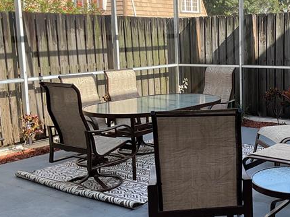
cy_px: 102
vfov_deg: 27.0
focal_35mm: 54
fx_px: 452
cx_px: 223
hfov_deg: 34.7
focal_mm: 3
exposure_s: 1/353
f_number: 1.8
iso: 16
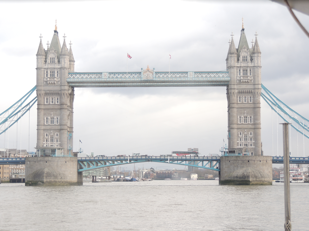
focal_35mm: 90
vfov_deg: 16.4
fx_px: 803
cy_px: 116
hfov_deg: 21.8
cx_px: 154
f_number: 4.1
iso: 100
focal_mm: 16
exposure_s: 1/1000
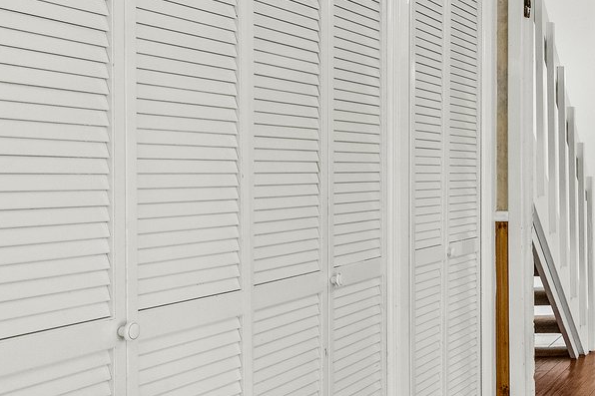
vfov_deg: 24.6
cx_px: 779
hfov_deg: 29.2
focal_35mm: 55
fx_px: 909
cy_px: 169
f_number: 8
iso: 2000
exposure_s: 1/13
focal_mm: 16
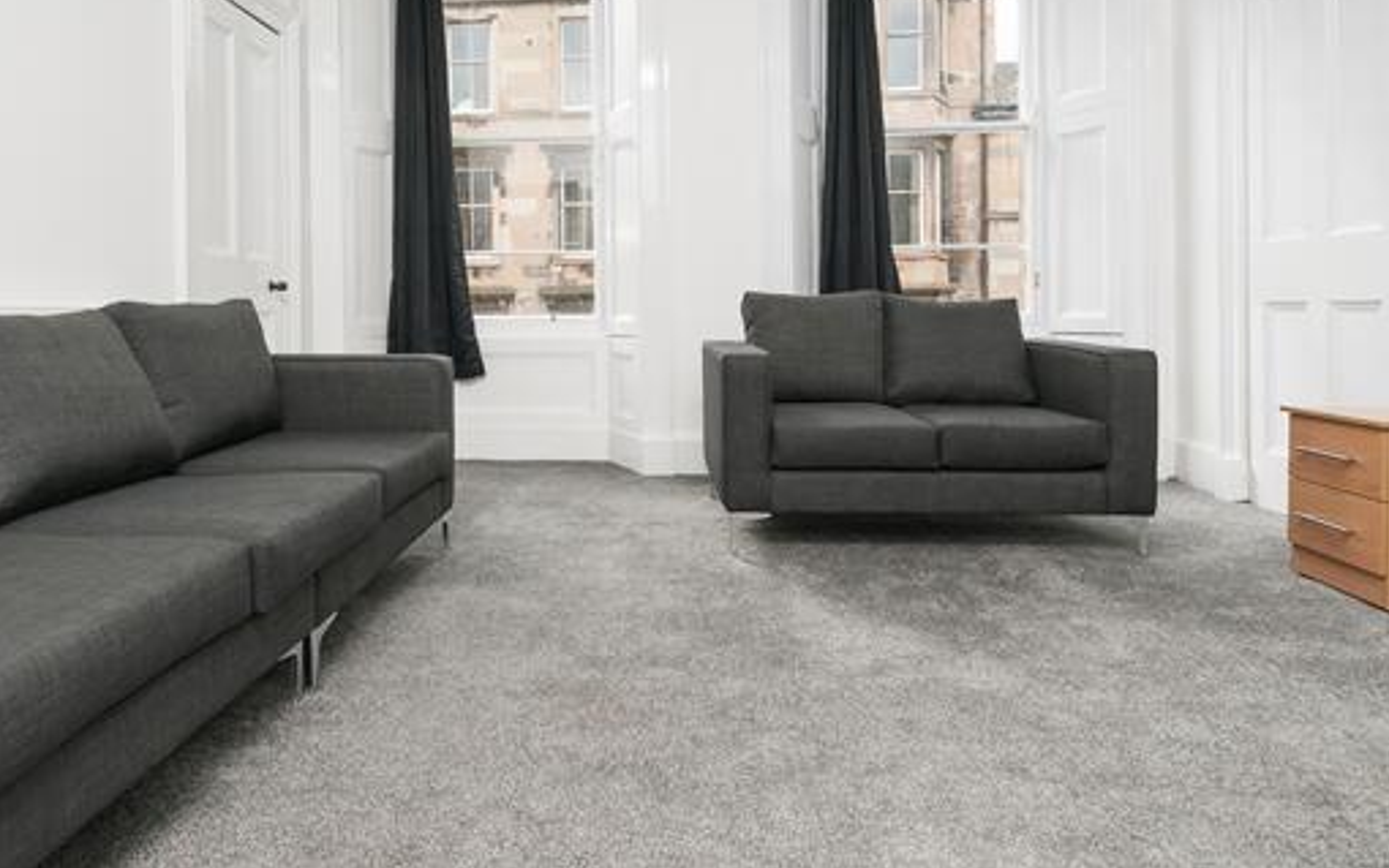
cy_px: 298
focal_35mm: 23
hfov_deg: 76.1
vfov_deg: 52.1
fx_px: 871
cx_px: 539
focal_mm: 12
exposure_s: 1/200
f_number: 8
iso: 200
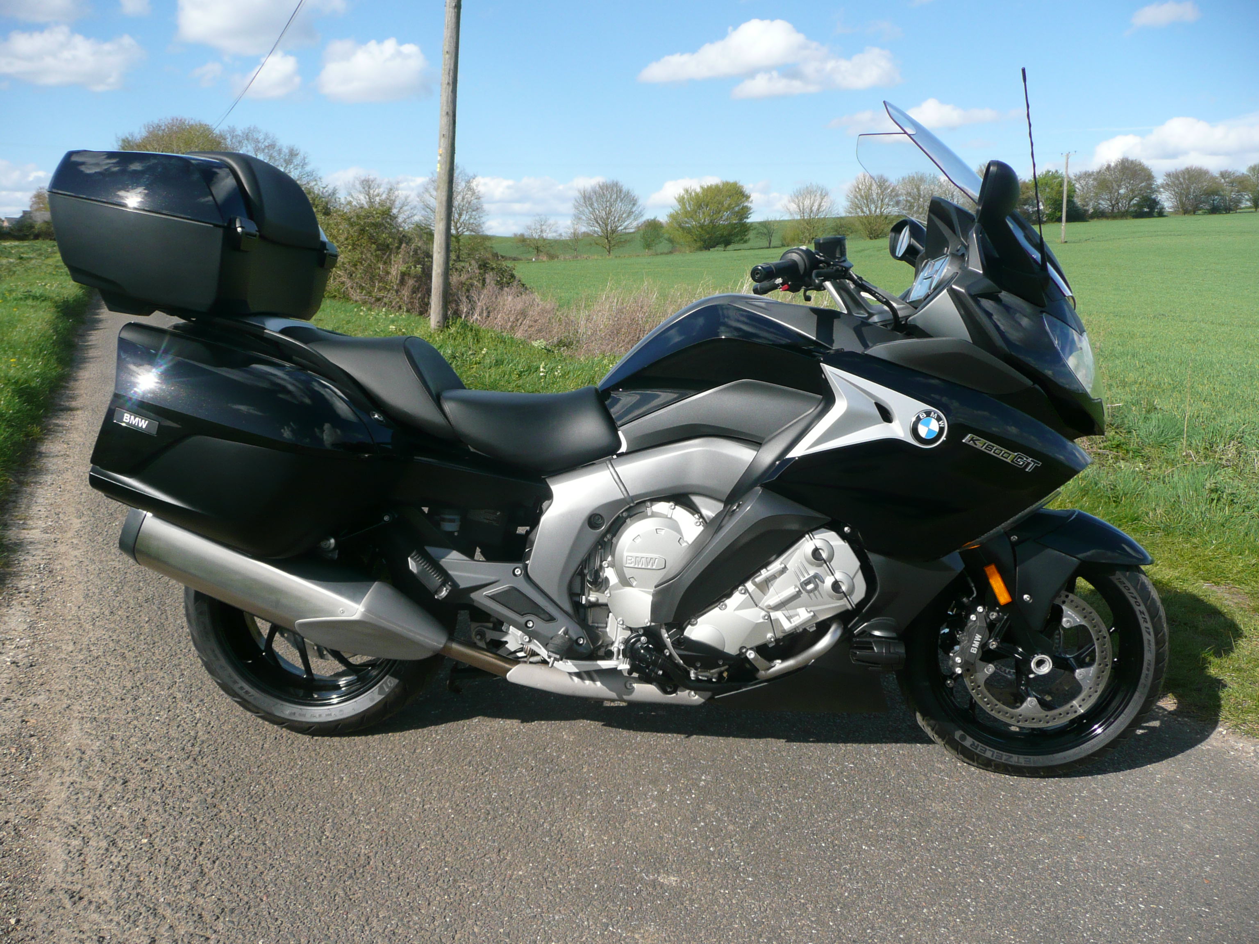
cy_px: 472
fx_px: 1018
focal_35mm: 28
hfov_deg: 63.4
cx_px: 630
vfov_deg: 49.7
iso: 100
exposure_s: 1/800
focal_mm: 4.6
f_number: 3.3
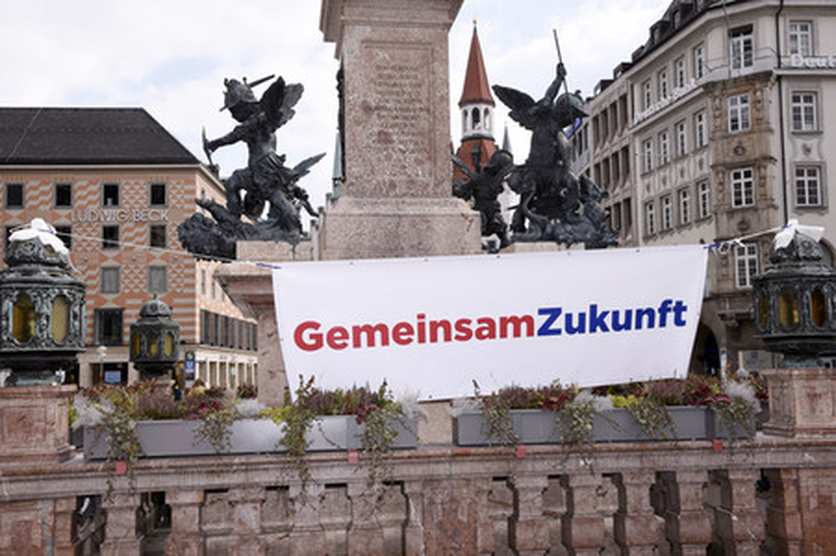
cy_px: 278
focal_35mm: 38
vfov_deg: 35.0
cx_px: 418
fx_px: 882
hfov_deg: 50.7
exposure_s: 1/160
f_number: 11
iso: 250
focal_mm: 38
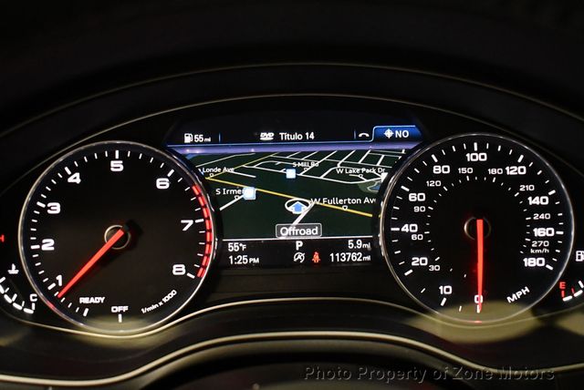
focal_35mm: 40
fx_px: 649
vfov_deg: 33.5
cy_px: 195
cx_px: 292
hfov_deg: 48.4
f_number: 3.5
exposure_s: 1/100
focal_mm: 20
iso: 3200
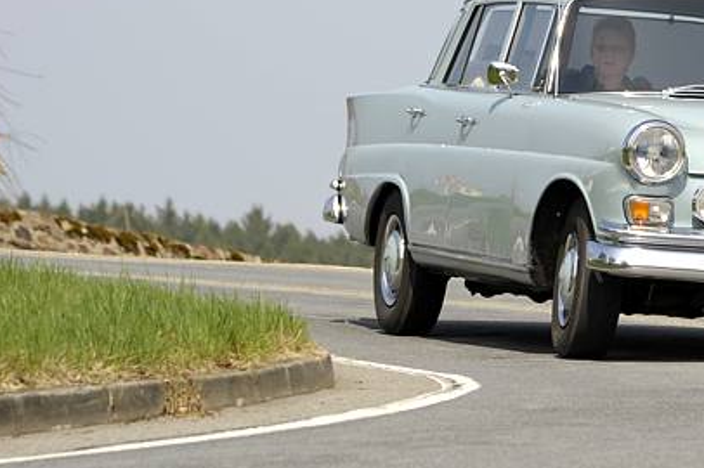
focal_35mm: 433
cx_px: 593
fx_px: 8460
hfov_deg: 4.8
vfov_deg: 3.2
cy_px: 192
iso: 200
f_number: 13
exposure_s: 1/250
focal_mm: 220
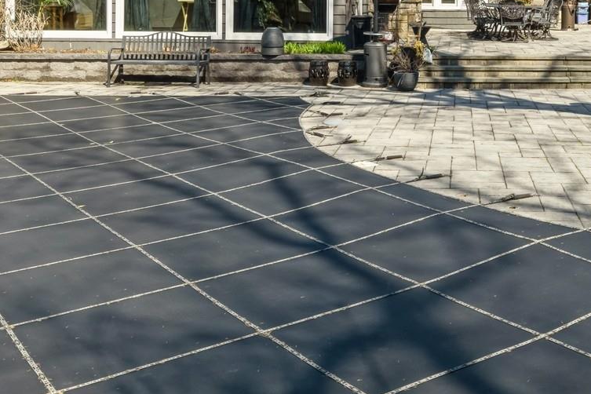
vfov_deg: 25.2
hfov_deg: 37.8
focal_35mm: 51
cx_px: 451
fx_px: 837
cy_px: -2
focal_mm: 24
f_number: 11
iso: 250
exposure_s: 1/320
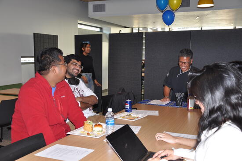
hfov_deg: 46.5
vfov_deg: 31.8
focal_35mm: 42
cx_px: 121
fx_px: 282
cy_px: 80
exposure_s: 1/30
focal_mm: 28
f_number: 5.6
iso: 200
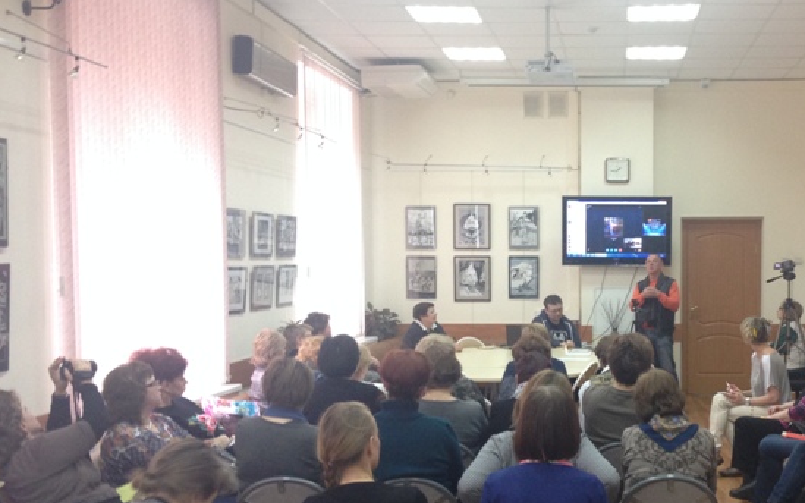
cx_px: 584
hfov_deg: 38.7
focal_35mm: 51
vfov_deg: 25.3
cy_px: 317
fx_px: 1119
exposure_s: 1/20
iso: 125
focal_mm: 4.12
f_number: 2.4
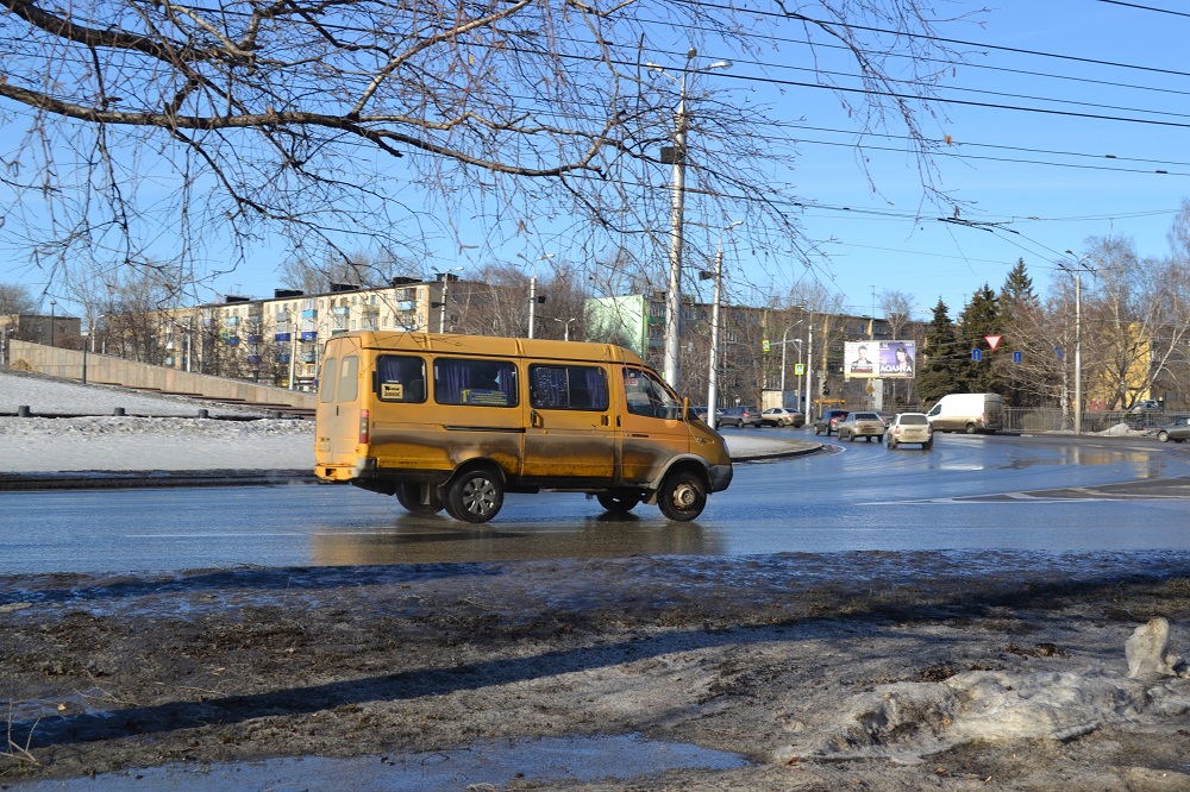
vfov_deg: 28.1
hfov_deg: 41.1
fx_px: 1586
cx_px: 595
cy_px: 396
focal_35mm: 48
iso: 100
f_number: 7.1
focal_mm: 32
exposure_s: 1/200
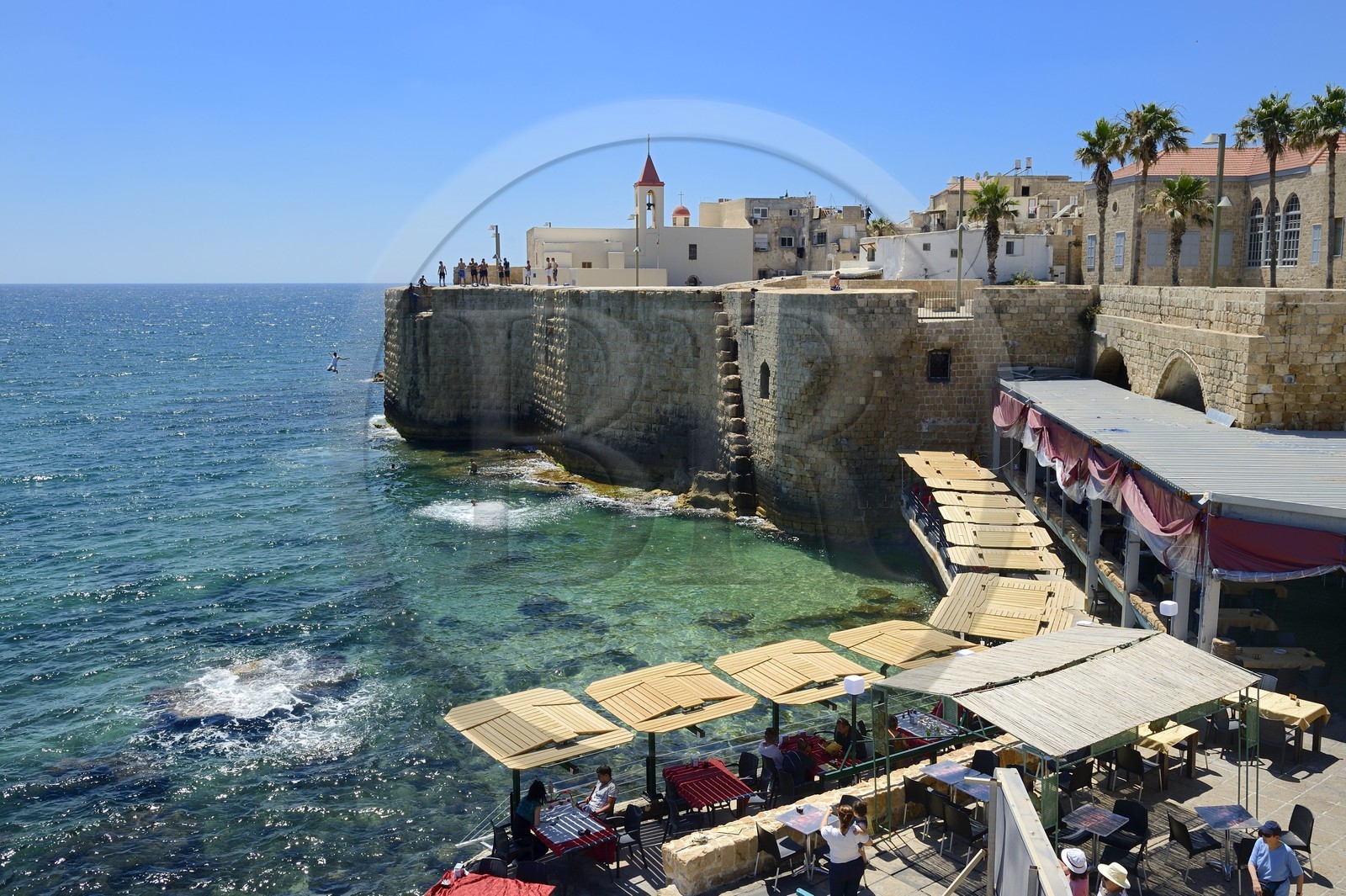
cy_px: 448
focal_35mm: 31
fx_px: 1158
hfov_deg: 60.3
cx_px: 673
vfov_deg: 42.3
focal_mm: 31
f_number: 10
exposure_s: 1/320
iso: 200
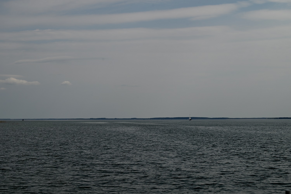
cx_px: 146
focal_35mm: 70
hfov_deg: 28.8
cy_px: 97
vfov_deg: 19.5
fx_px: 566
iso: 100
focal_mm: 70
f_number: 8
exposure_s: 1/1000
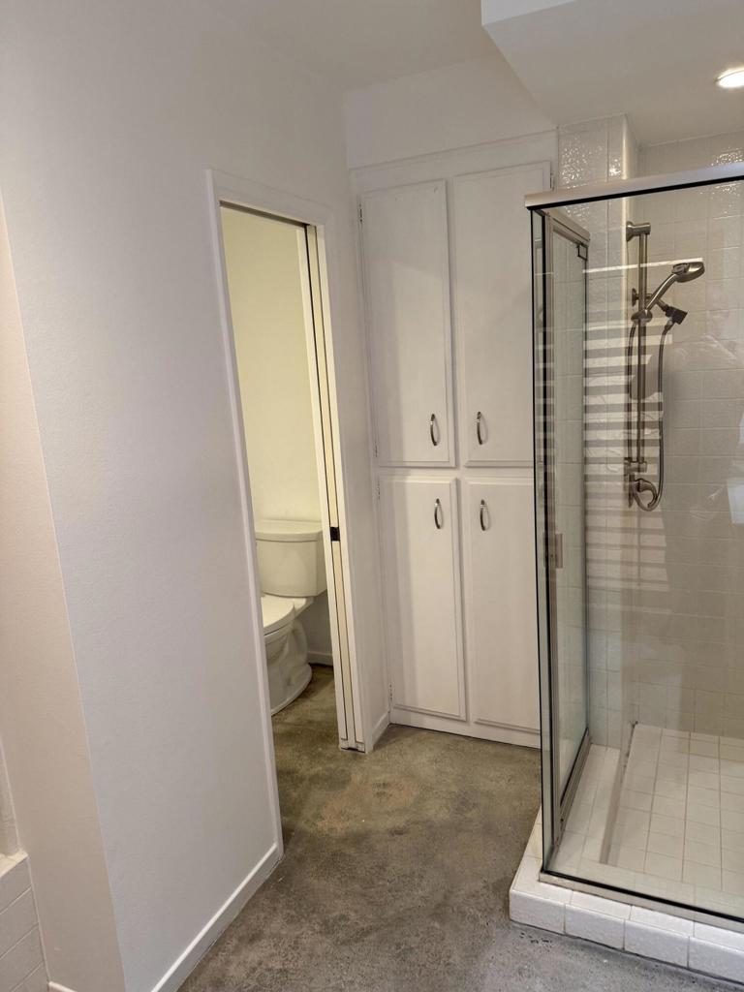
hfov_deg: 56.8
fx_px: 688
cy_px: 496
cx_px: 372
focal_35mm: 24
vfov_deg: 71.6
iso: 200
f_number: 1.78
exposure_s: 1/60
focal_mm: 6.76
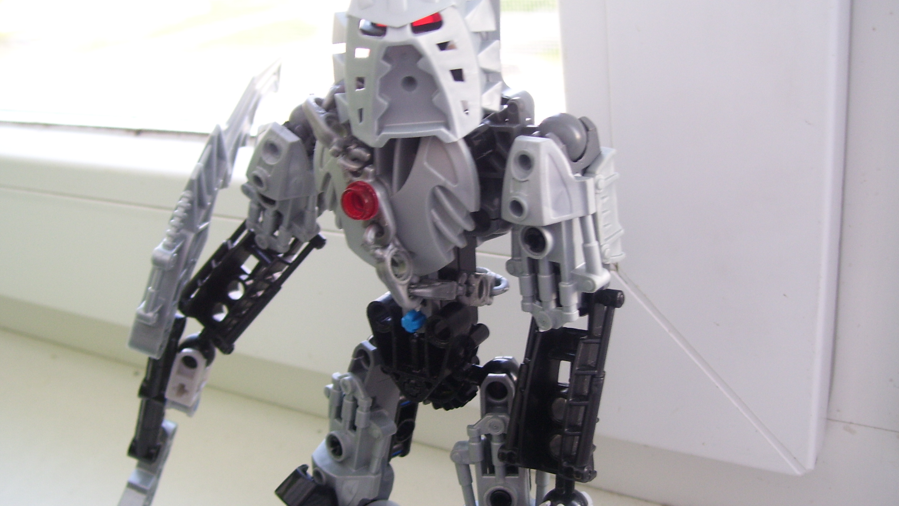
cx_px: 448
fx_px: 977
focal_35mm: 41
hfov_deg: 49.4
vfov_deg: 29.0
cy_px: 279
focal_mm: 6
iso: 80
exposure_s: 1/30
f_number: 2.7
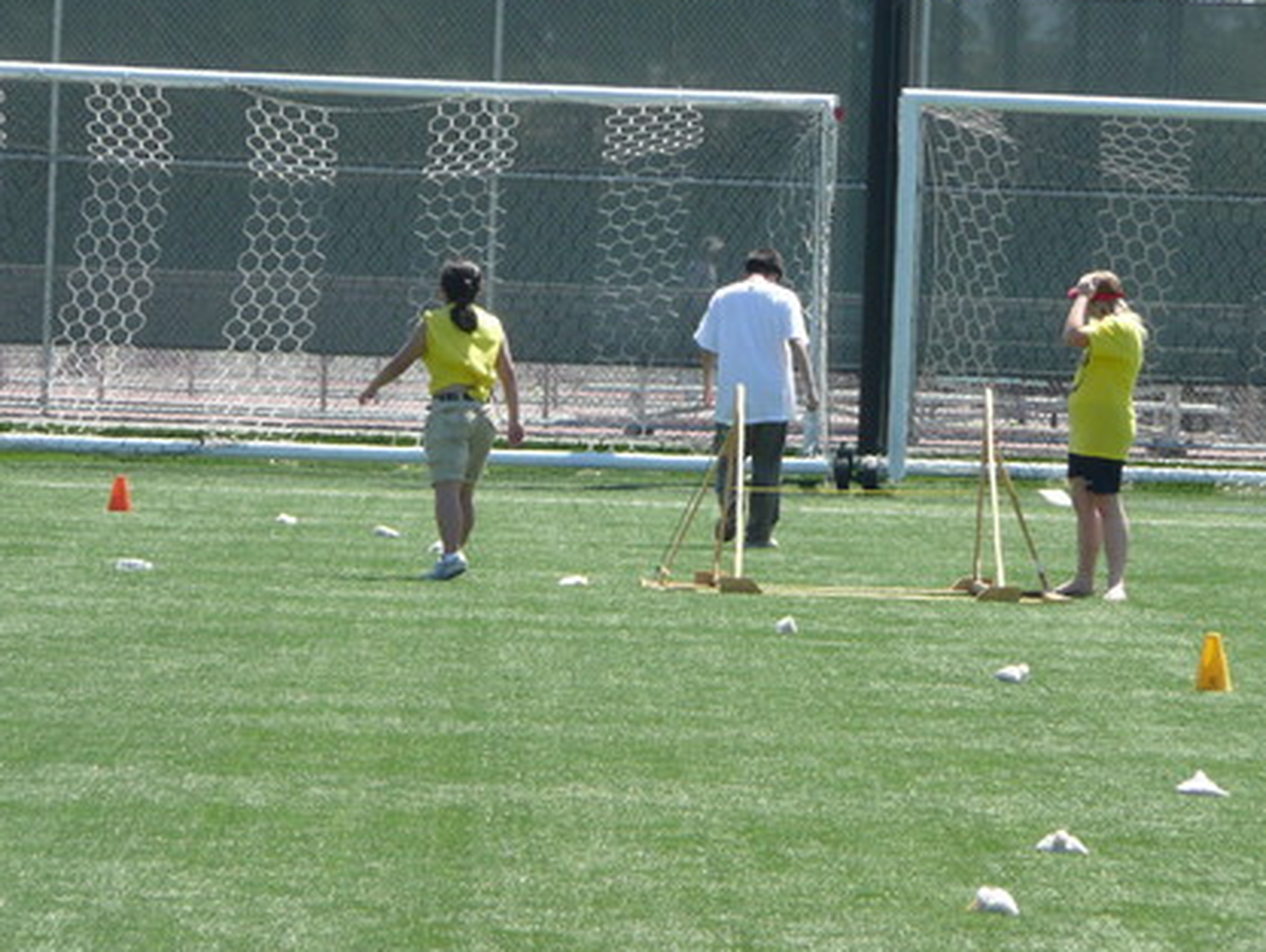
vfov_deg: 4.5
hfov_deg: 6.0
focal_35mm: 332
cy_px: 447
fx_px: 12156
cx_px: 633
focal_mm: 42
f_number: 4.9
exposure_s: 1/250
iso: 100
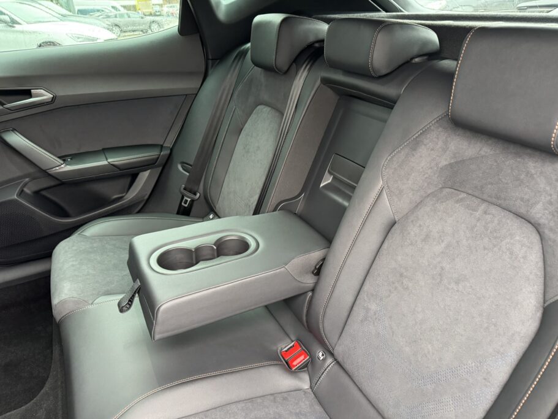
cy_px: 210
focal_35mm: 24
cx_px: 279
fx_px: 387
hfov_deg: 71.6
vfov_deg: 56.8
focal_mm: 6.76
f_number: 1.78
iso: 500
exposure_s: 1/60
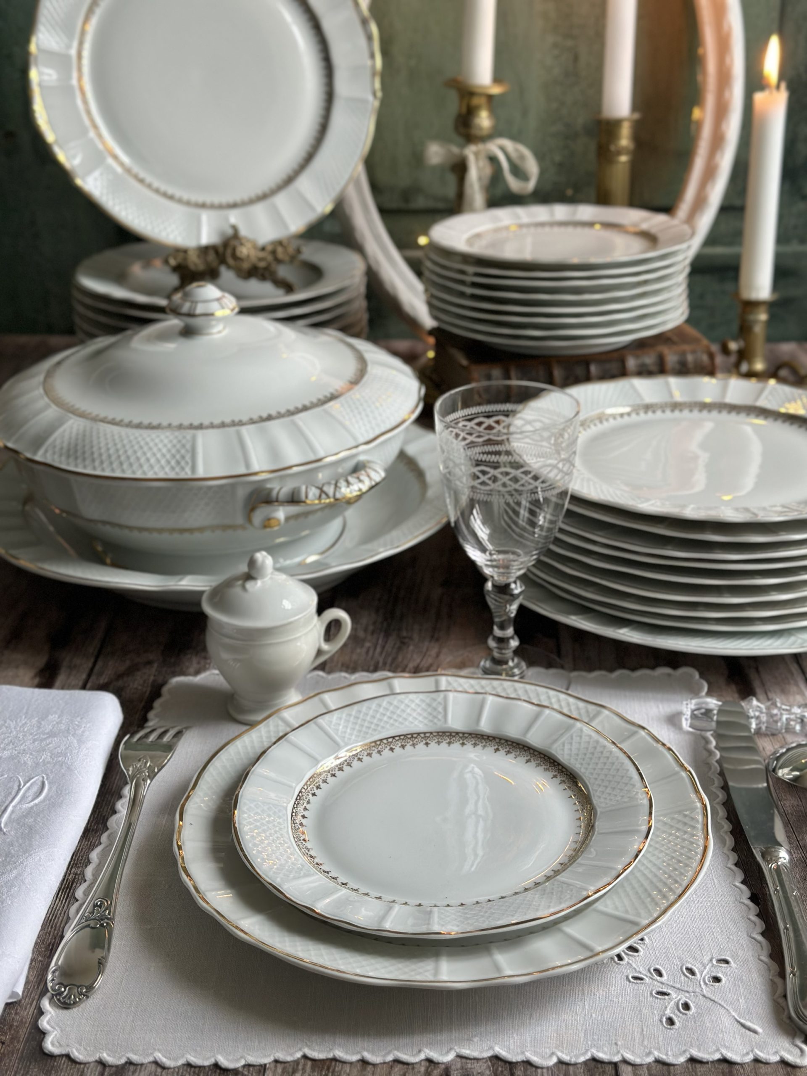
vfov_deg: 39.7
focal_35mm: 48
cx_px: 404
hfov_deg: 30.3
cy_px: 538
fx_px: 1492
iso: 125
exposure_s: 1/88
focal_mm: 6.86
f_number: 1.78
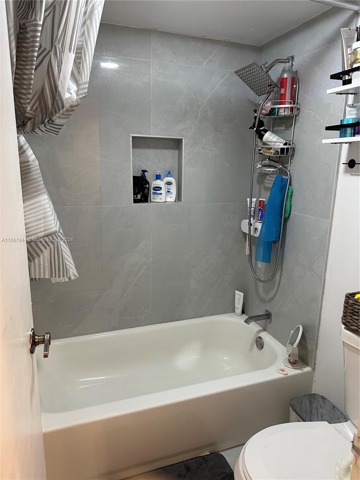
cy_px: 240
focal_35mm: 24
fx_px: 333
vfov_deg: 71.6
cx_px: 180
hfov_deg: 56.8
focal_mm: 6.86
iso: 200
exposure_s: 1/120
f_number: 1.78
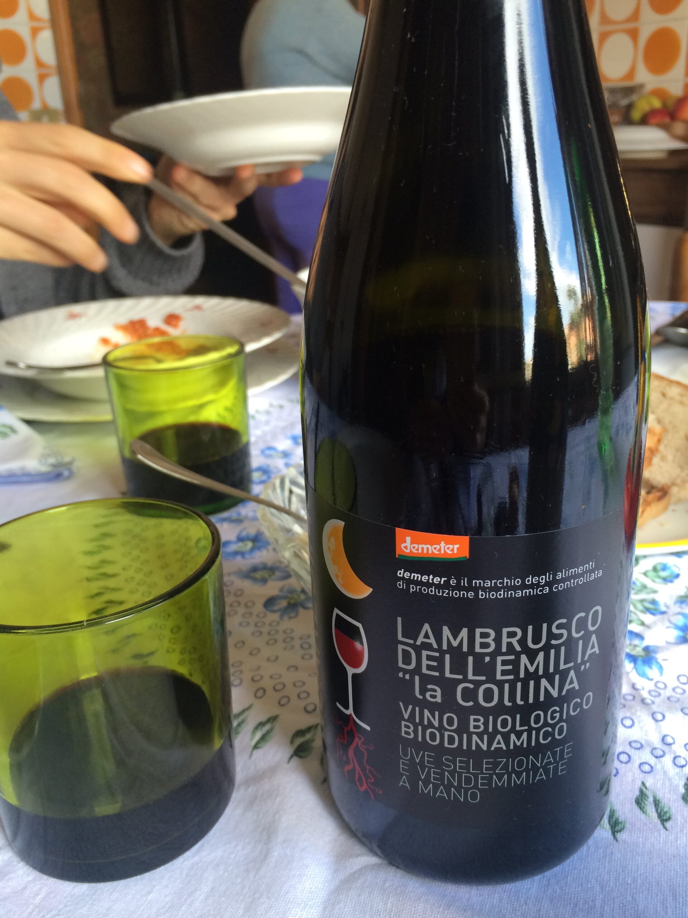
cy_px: 459
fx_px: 769
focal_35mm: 29
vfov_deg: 61.7
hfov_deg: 48.2
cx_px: 344
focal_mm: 4.15
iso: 32
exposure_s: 1/40
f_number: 2.2
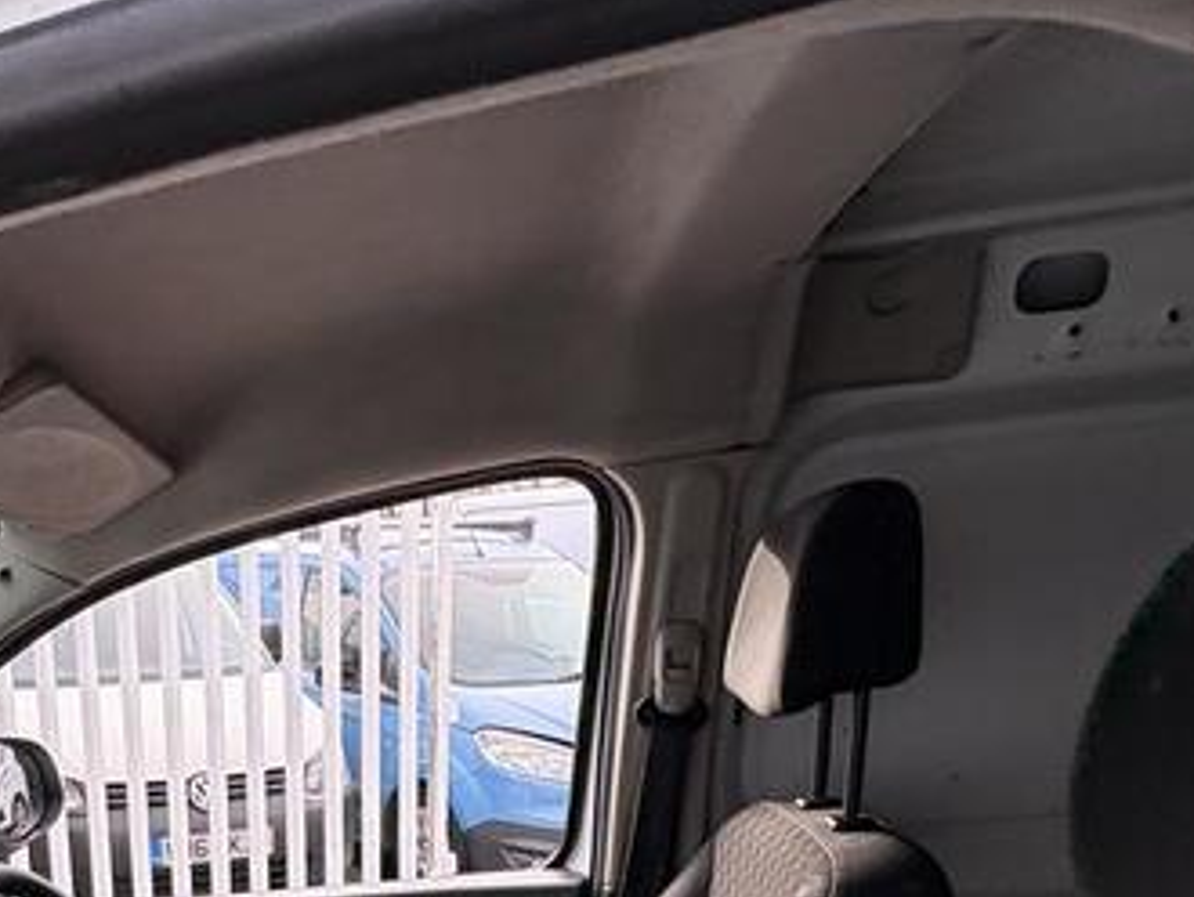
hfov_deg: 45.9
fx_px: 1312
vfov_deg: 32.6
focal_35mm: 38
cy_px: 1016
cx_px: 206
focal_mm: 2.22
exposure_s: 1/136
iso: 40
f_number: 2.2
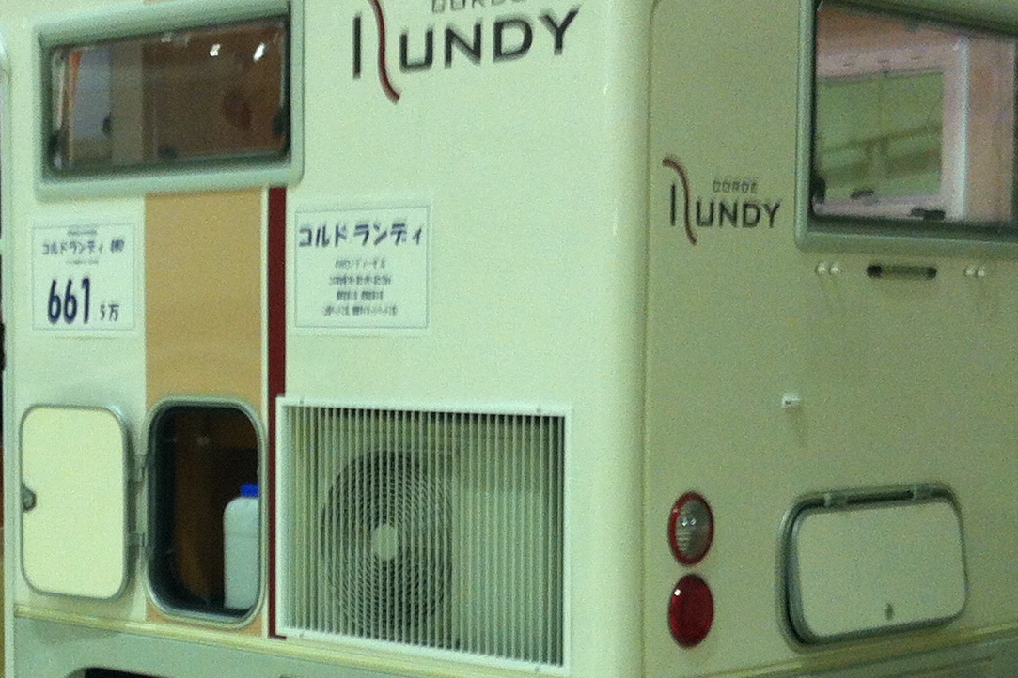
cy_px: 479
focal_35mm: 87
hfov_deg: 23.2
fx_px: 2460
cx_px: 261
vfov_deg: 15.7
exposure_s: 1/17
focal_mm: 3.85
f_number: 2.8
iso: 125
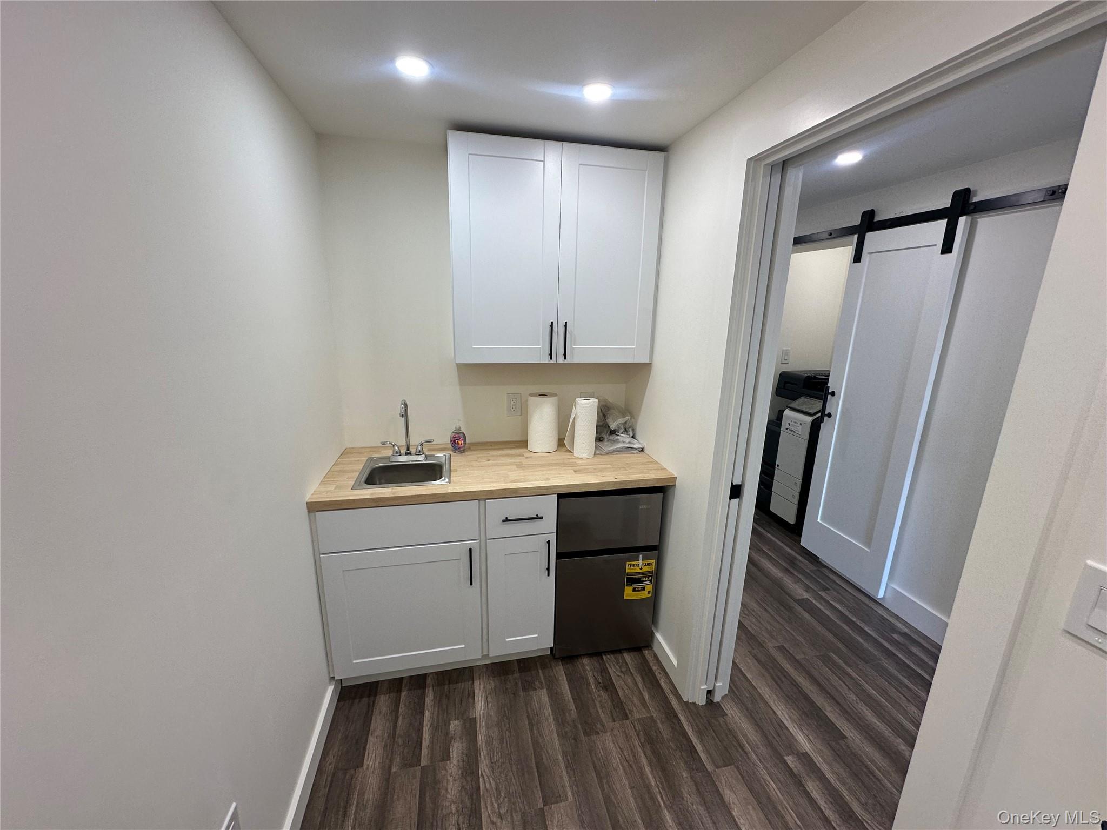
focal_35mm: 14
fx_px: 448
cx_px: 554
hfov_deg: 102.1
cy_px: 415
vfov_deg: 85.7
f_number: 2.2
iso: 100
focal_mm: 2.22
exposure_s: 1/120
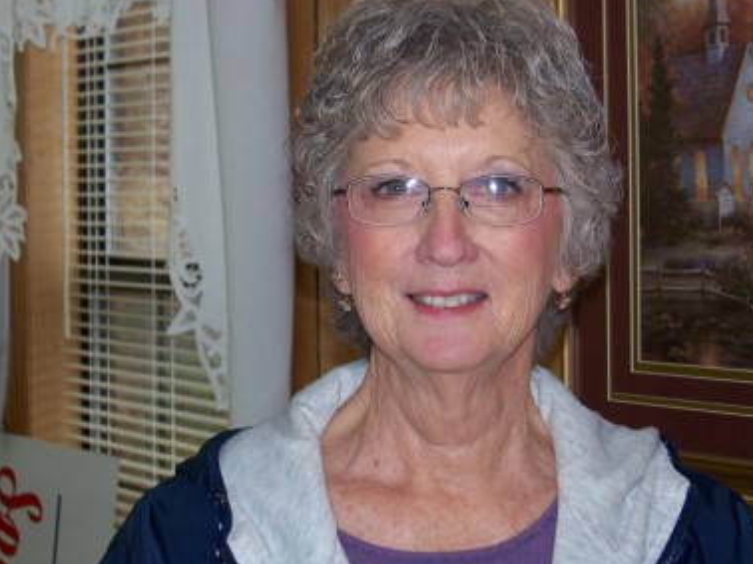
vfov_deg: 14.8
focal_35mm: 100
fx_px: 2174
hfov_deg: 19.6
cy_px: 266
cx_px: 414
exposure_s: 1/40
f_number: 3.2
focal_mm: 16.2
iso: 64
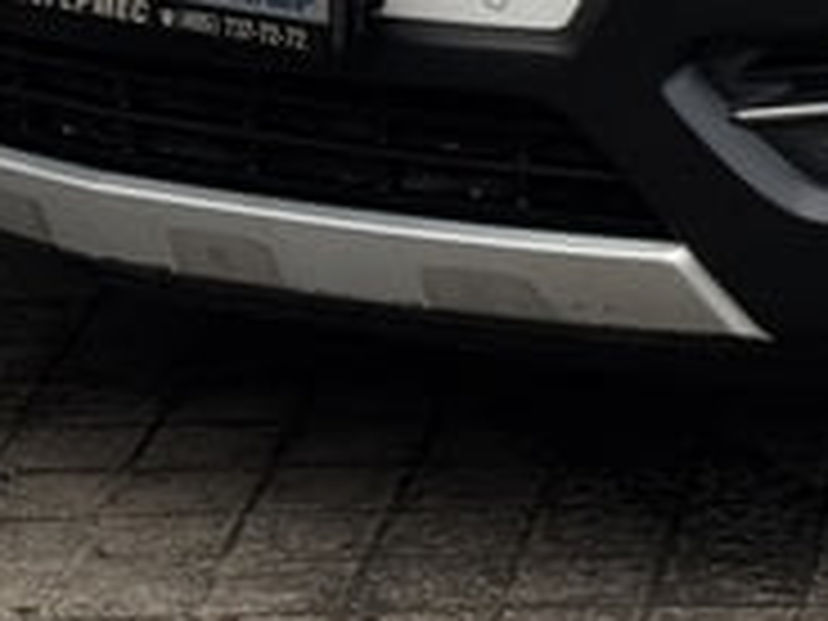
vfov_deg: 6.1
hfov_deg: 8.2
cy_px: -785
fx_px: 5621
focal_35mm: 235
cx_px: 1332
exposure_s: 1/464
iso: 64
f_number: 1.78
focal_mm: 6.76
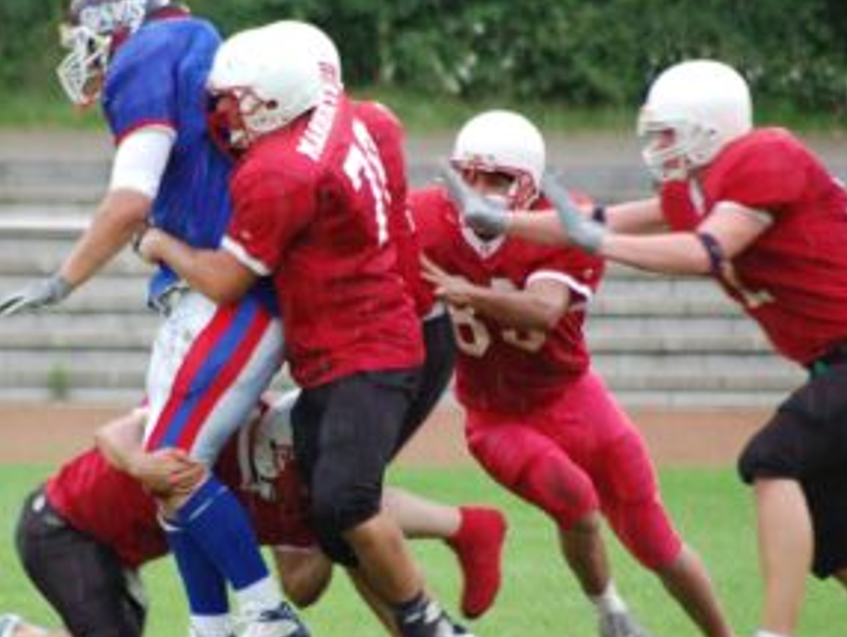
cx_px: 244
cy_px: 406
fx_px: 15061
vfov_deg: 2.4
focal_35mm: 615
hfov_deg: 3.2
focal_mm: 270
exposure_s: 1/160
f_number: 5.6
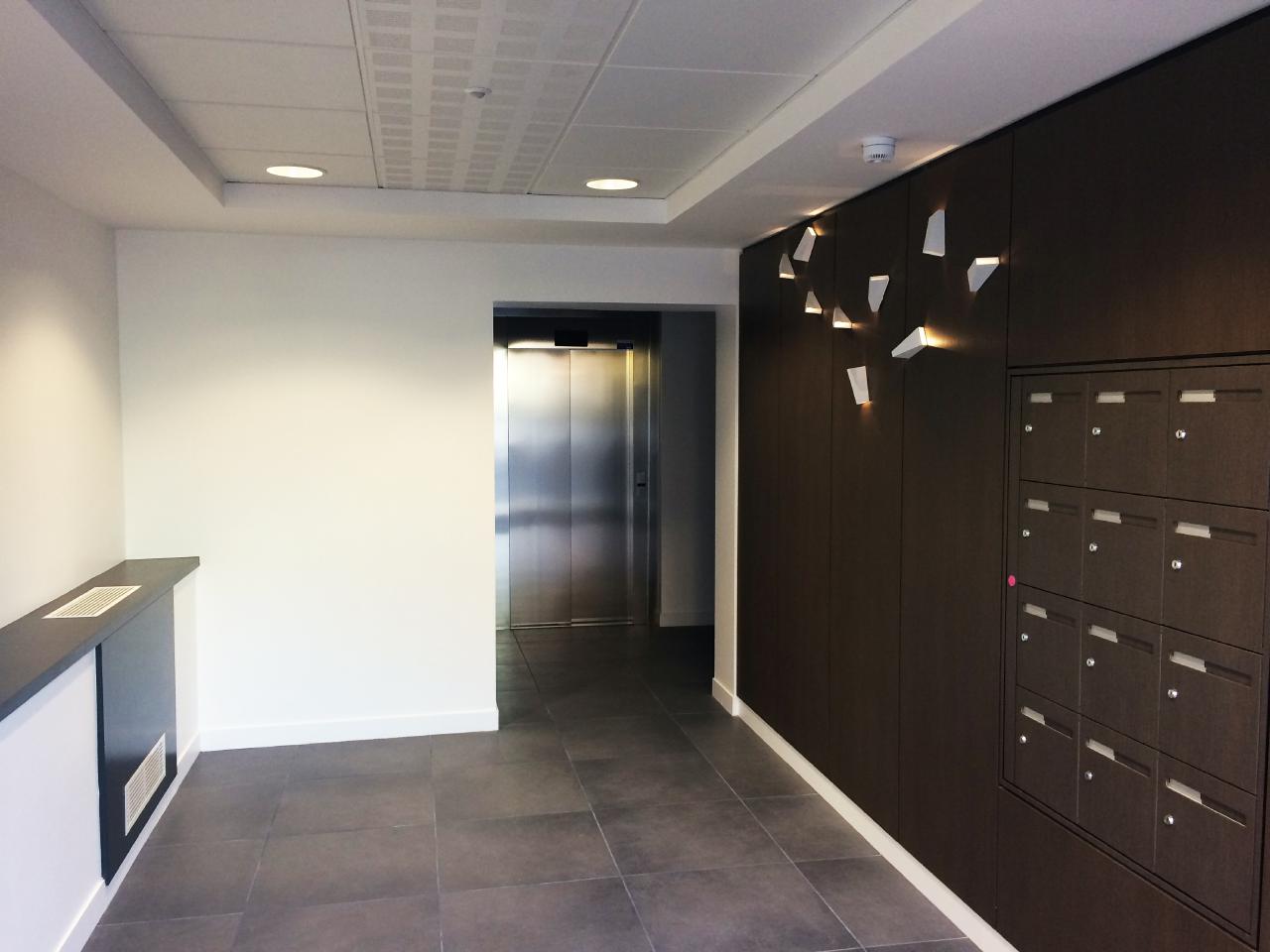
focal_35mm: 29
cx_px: 635
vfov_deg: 48.2
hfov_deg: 61.7
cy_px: 476
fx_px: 1064
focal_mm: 4.15
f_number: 2.2
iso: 40
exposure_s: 1/33
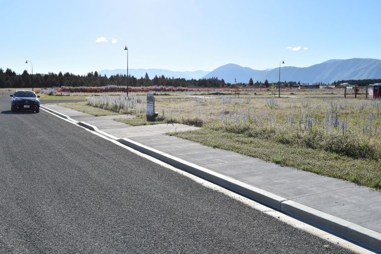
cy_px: 127
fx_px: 381
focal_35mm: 36
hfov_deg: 53.1
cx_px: 190
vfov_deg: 36.9
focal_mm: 24
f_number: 11
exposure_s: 1/500
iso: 200
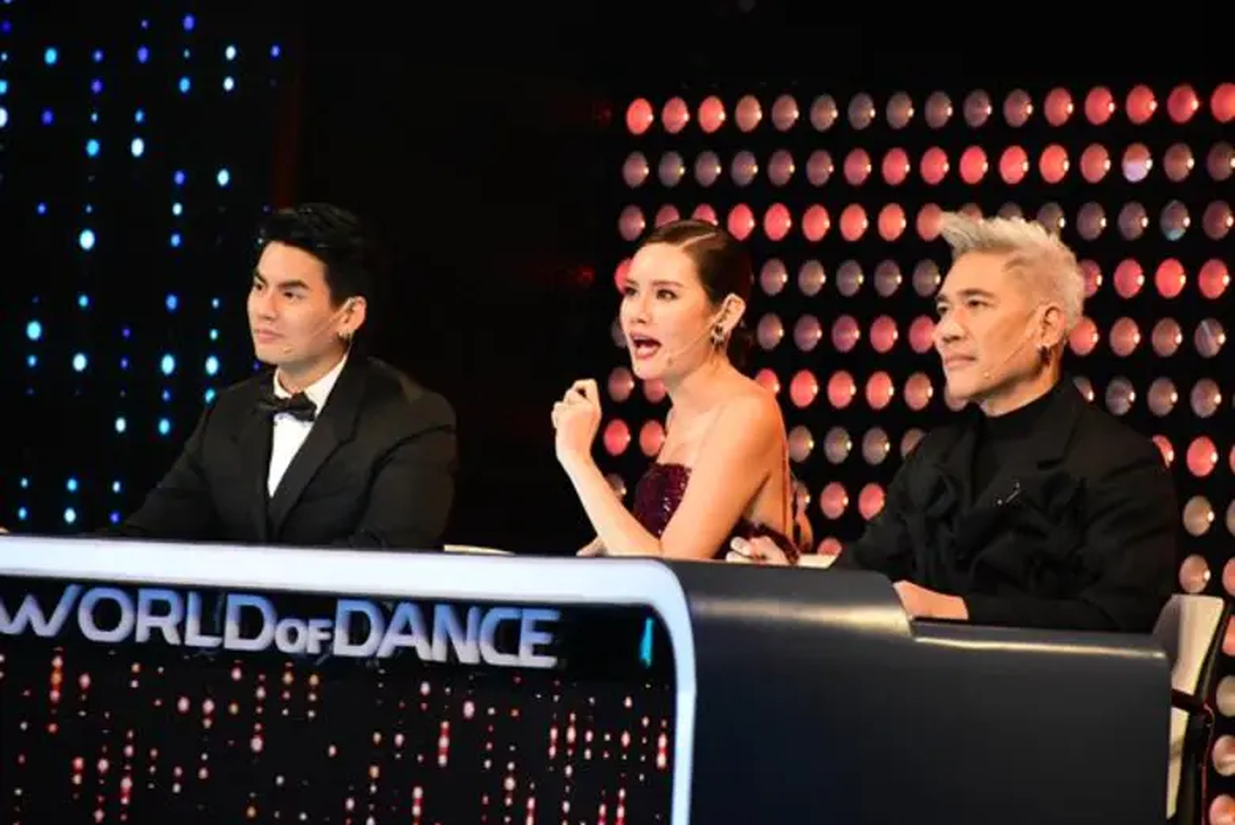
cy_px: 412
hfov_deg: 10.5
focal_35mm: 195
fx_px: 6693
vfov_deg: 7.1
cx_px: 618
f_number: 5.6
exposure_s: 1/200
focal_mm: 130
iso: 6400
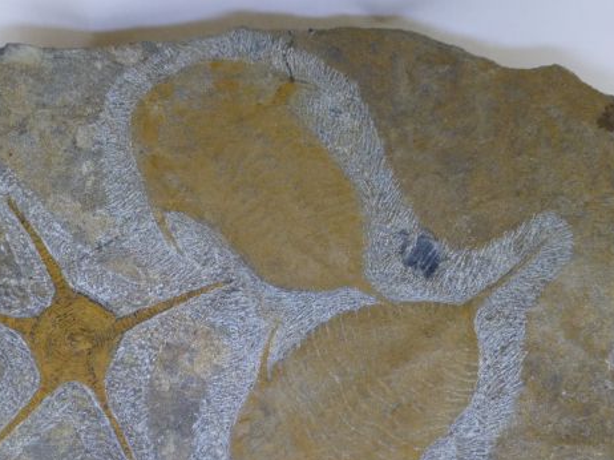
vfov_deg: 36.5
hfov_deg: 47.8
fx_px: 691
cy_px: 298
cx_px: 280
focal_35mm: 39
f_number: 3.6
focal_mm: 5.4
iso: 125
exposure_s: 1/60
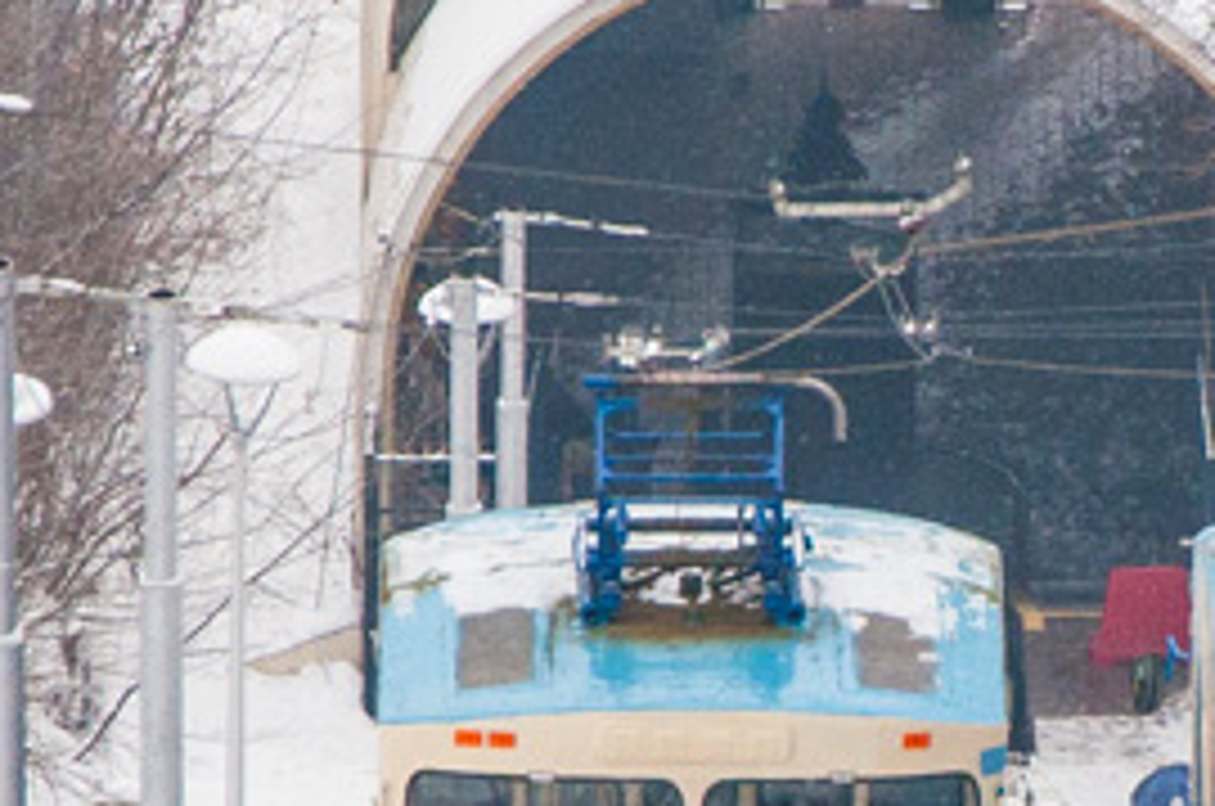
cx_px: 1161
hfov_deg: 2.9
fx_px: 23590
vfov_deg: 2.0
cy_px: 853
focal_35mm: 700
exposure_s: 1/640
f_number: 5.6
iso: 250
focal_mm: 105
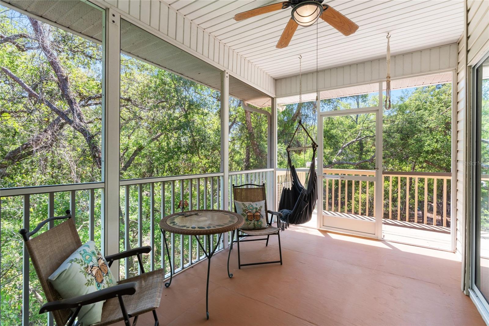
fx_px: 217
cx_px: 244
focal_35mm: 16
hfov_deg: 96.7
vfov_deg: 73.7
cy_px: 163
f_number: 10
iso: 250
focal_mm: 16
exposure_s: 1/3
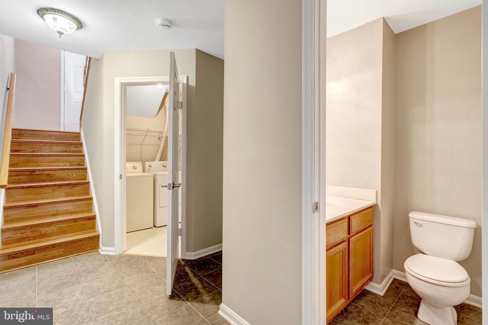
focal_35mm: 16
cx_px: 244
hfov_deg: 96.7
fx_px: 217
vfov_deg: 73.7
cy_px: 162
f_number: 8
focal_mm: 16
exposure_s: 1/13
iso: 1250
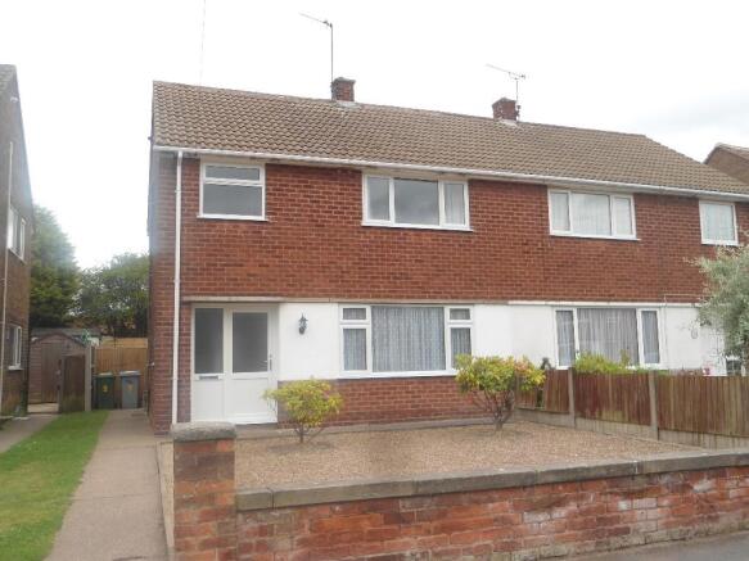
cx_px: 374
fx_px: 671
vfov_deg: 45.4
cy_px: 280
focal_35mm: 31
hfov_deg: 58.4
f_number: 3
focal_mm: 5.6
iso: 80
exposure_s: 1/500
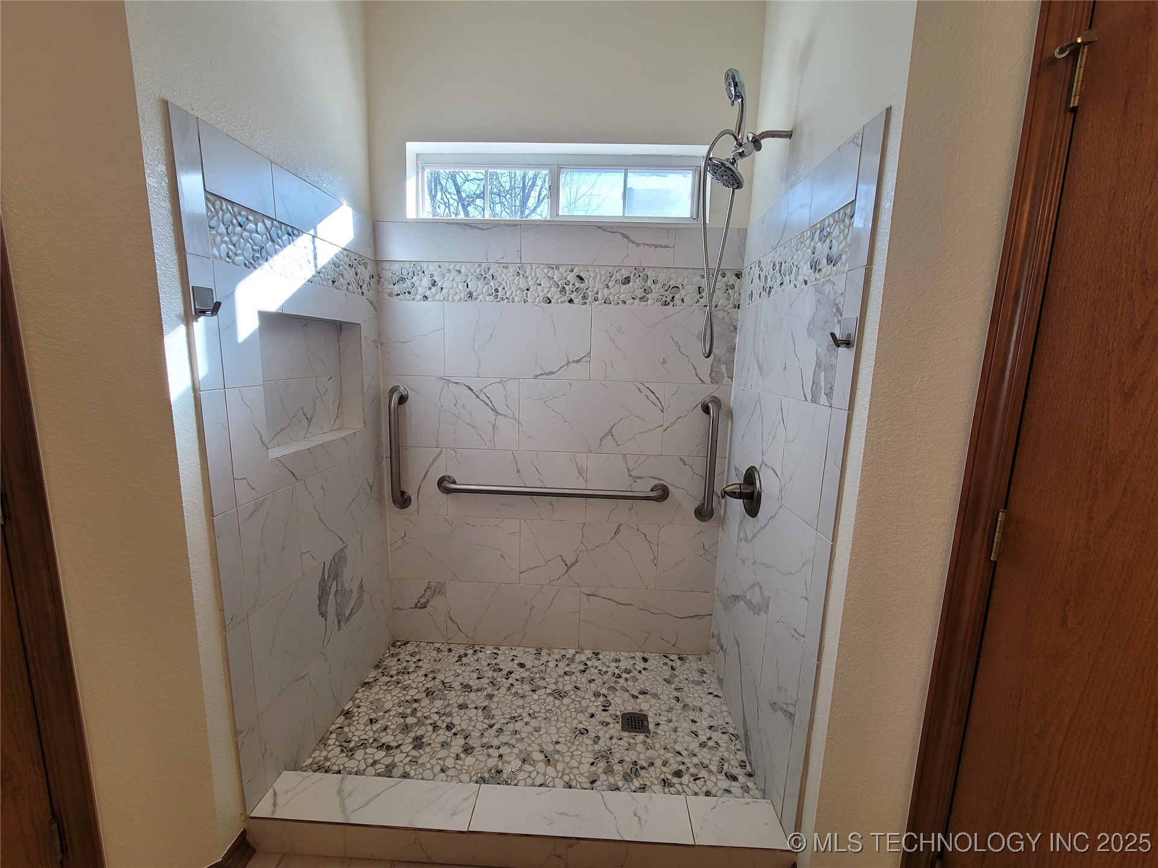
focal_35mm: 13
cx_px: 579
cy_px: 434
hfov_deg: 106.2
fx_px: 435
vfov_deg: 89.9
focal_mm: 2.2
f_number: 2.2
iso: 100
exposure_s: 1/120
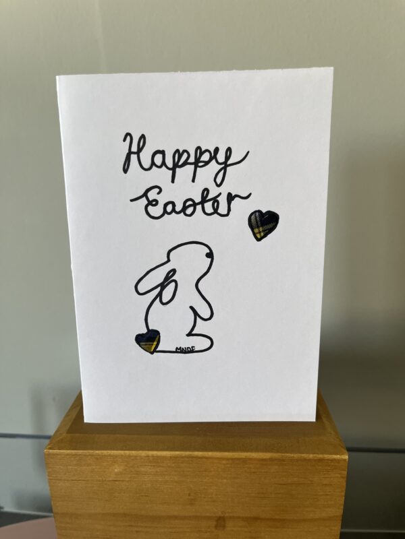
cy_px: 270
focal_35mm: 26
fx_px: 406
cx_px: 202
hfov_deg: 53.1
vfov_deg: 67.3
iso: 125
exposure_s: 1/118
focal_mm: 5.1
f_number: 1.6
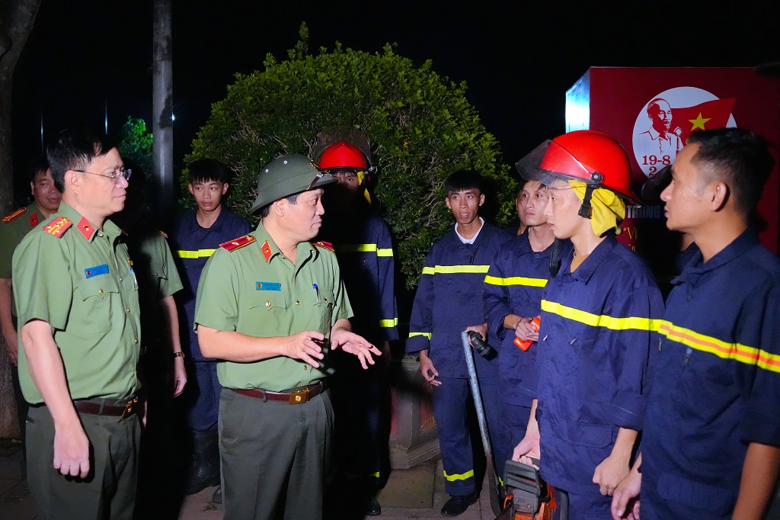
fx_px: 780
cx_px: 390
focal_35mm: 36
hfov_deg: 53.1
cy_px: 260
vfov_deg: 36.8
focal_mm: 24
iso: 12800
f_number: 2.8
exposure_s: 1/250
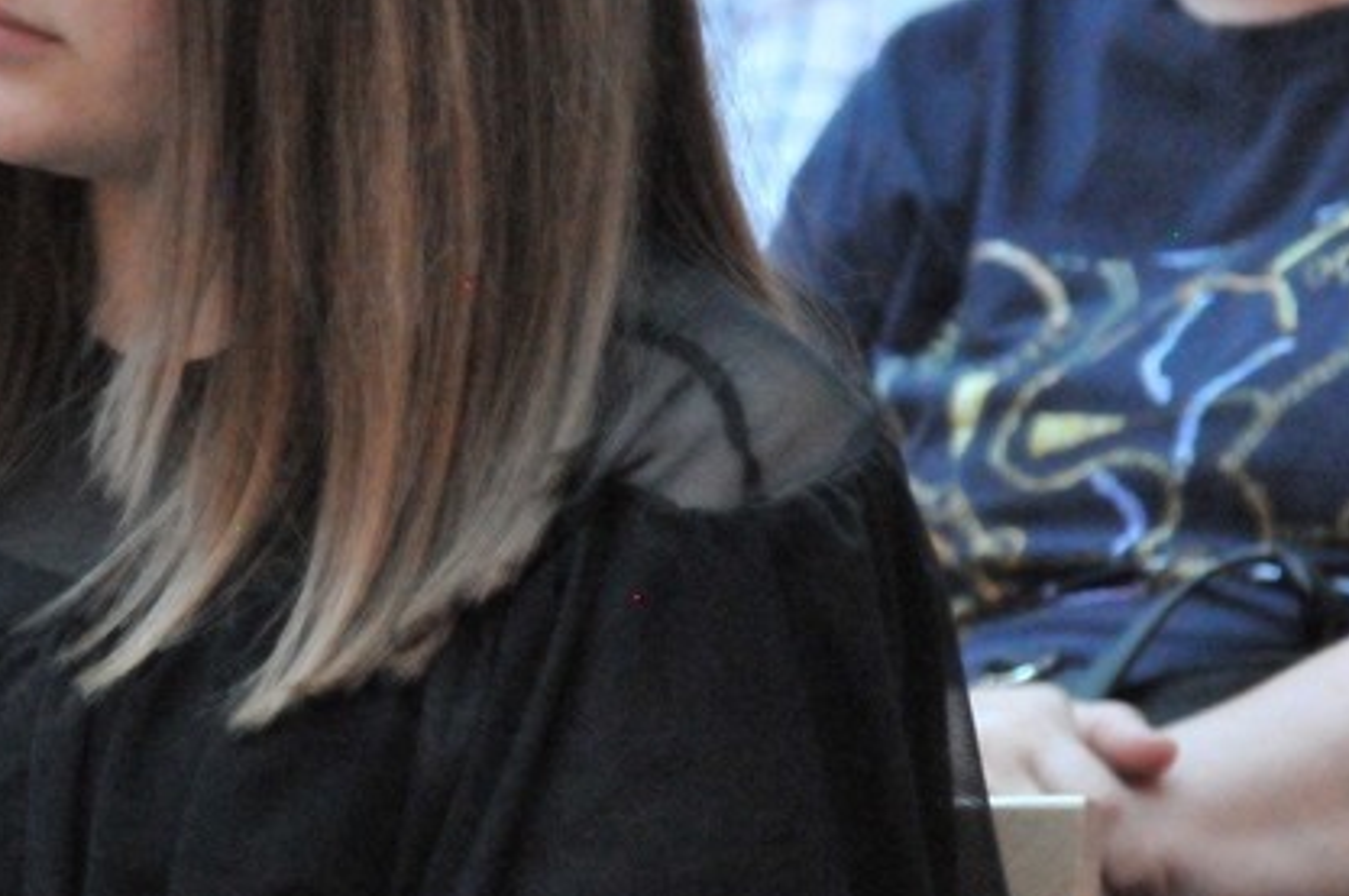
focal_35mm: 482
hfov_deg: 4.3
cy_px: 440
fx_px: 18051
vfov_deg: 2.8
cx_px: 262
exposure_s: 1/60
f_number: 4.8
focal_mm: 125
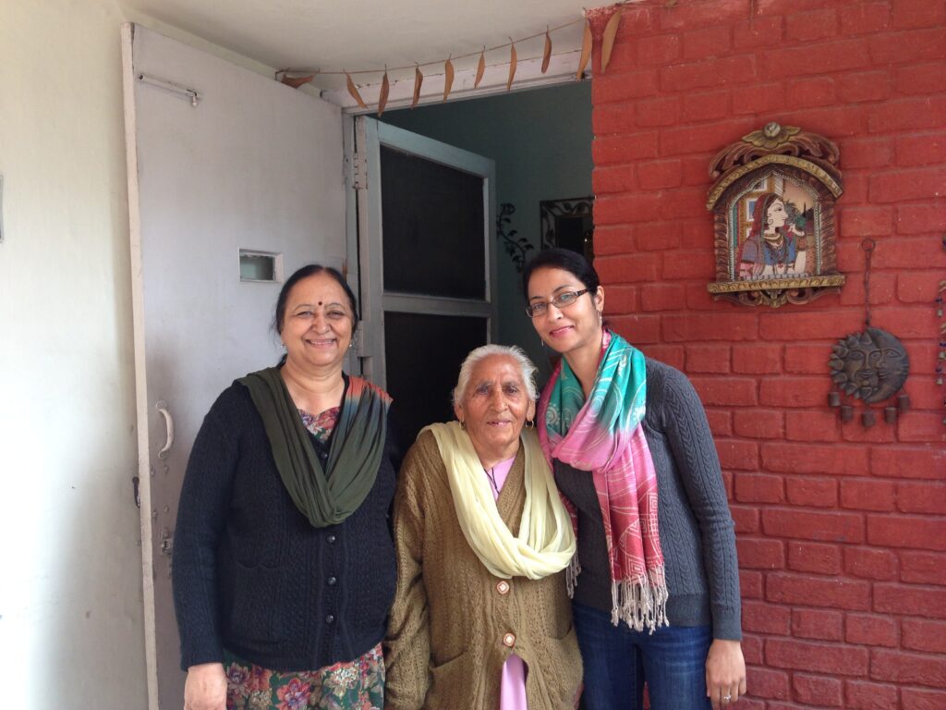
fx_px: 902
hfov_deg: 55.4
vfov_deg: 42.9
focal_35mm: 33
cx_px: 473
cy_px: 355
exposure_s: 1/120
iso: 80
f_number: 2.4
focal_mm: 4.12
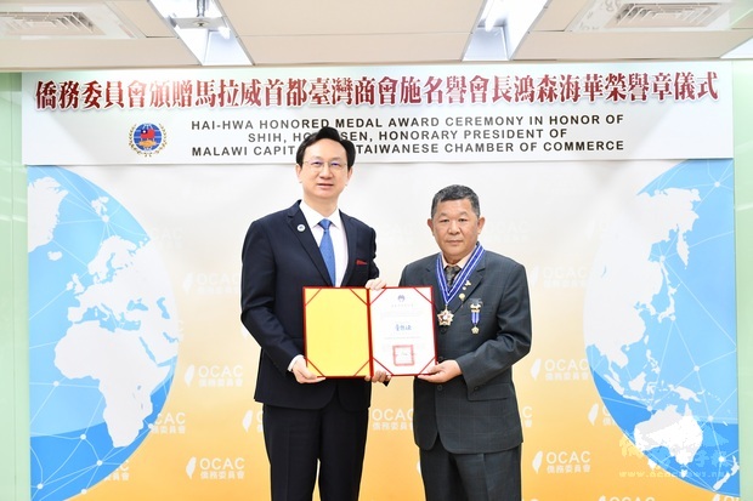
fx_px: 1087
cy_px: 250
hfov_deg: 38.2
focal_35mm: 52
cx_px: 376
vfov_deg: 26.0
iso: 1600
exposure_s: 1/80
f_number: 4.2
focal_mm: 35
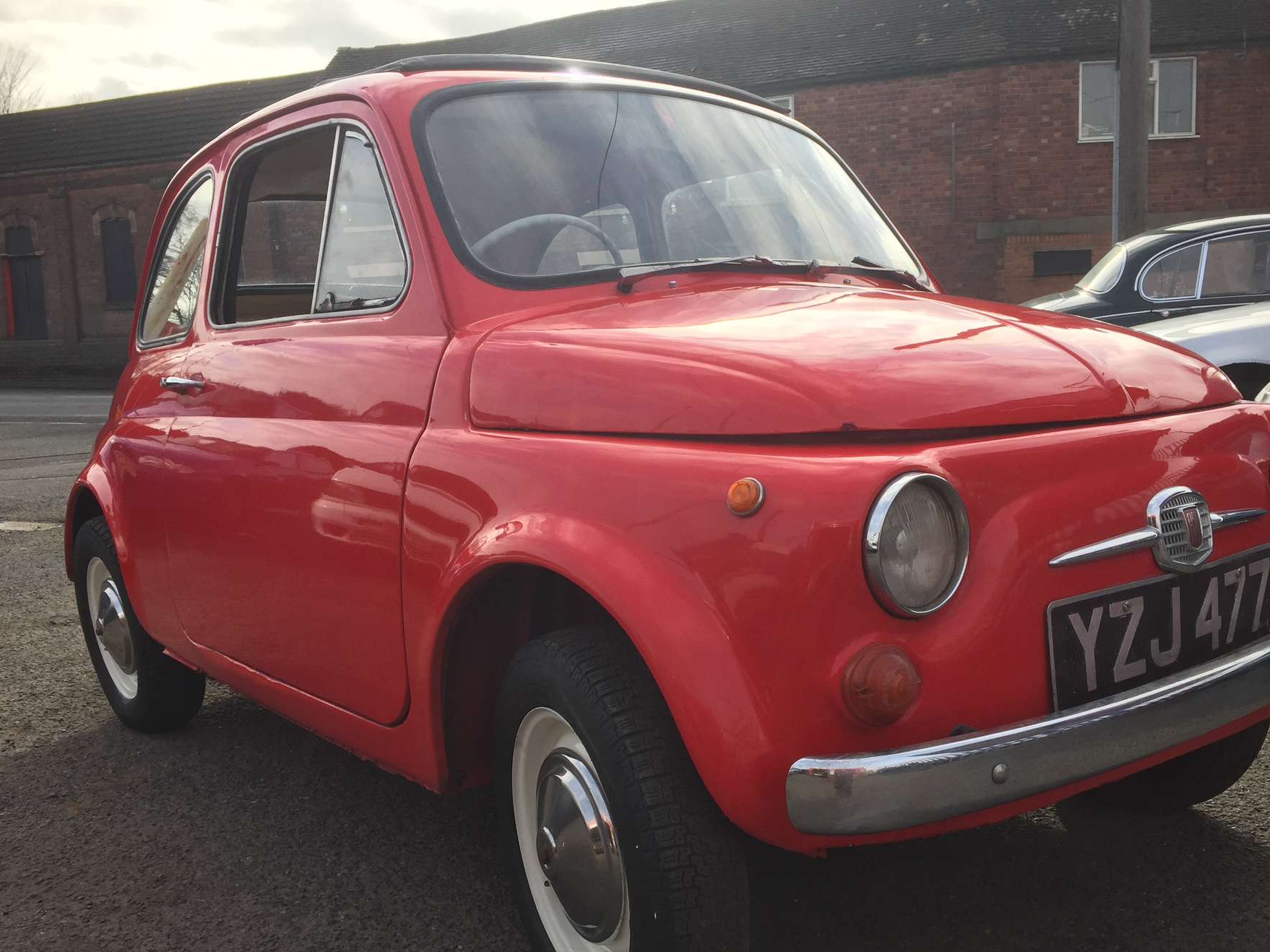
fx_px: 1211
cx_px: 709
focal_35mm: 33
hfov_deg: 55.2
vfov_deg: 42.9
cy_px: 506
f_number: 2.2
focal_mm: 4.15
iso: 32
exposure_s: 1/920
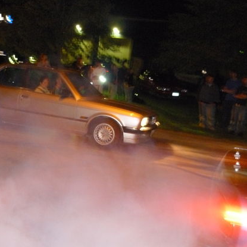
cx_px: 92
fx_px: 363
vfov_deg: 37.5
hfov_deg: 37.3
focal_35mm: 45
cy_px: 142
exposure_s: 1/8
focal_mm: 5.5
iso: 640
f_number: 2.8
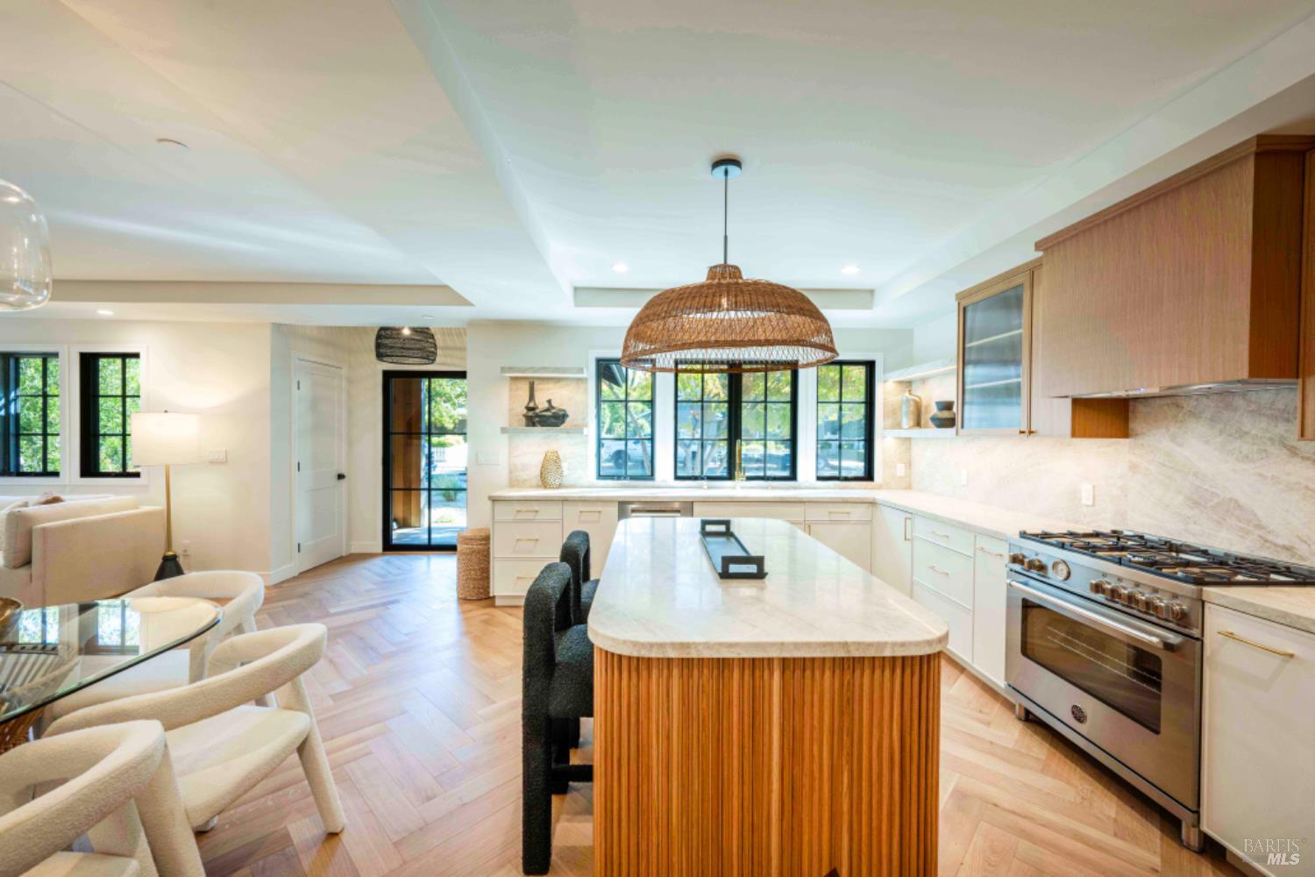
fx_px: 511
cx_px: 658
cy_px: 438
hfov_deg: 104.3
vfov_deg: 81.2
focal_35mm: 14
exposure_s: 1/6
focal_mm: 14
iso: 400
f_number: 9
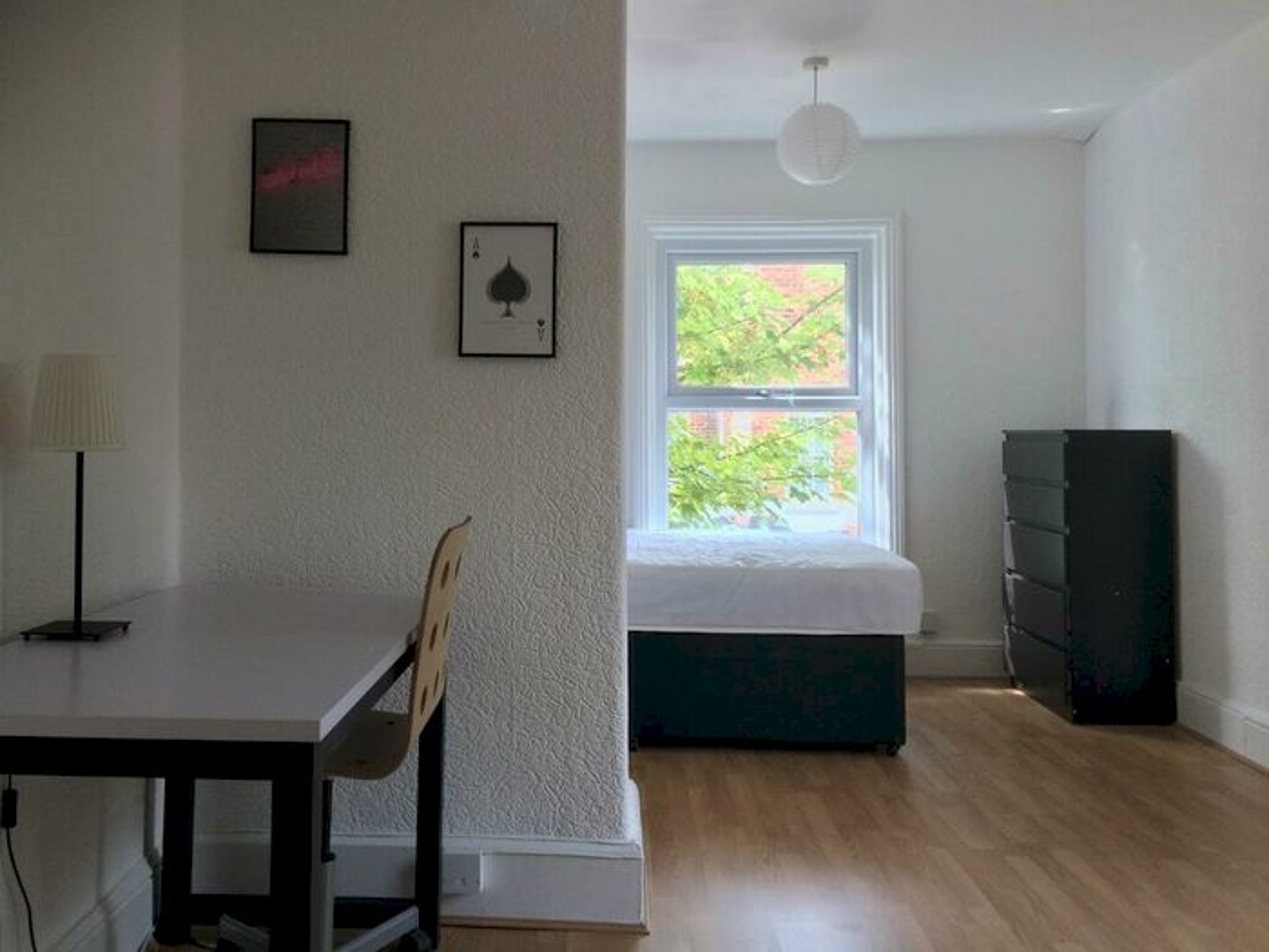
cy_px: 476
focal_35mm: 29
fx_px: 1063
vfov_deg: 48.2
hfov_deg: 61.7
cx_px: 634
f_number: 2.2
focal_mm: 4.15
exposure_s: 1/100
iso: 64
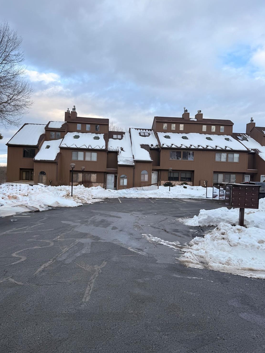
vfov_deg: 69.4
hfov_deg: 54.9
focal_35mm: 25
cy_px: 177
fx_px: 255
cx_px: 130
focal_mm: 6.76
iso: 80
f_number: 1.78
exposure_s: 1/805
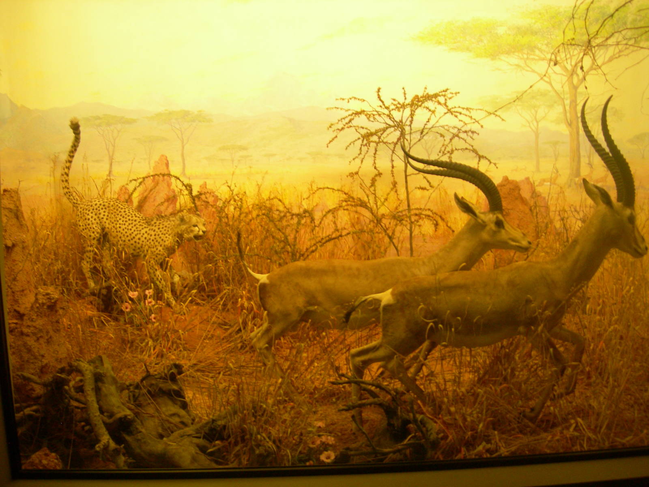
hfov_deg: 49.0
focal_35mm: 38
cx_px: 324
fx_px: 712
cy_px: 244
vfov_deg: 37.7
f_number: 2.8
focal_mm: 7.8
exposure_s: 1/4.1
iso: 177
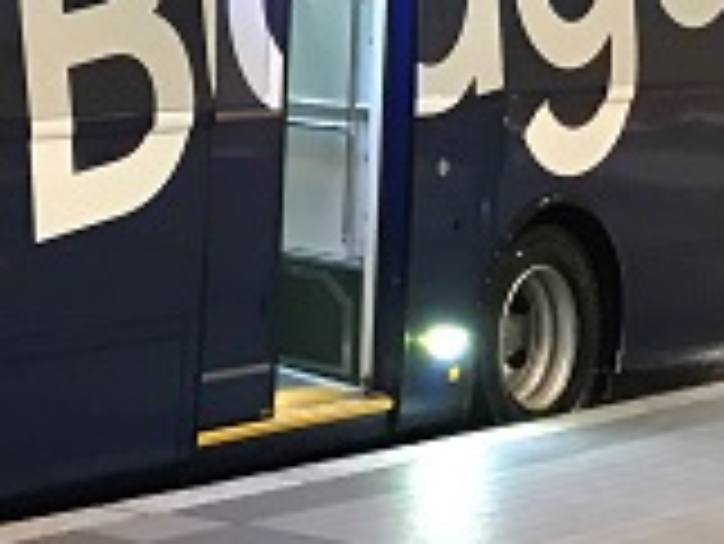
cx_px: -216
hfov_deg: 16.7
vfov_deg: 13.1
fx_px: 2323
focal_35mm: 111
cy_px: -54
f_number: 1.8
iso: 100
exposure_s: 1/11
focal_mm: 3.99
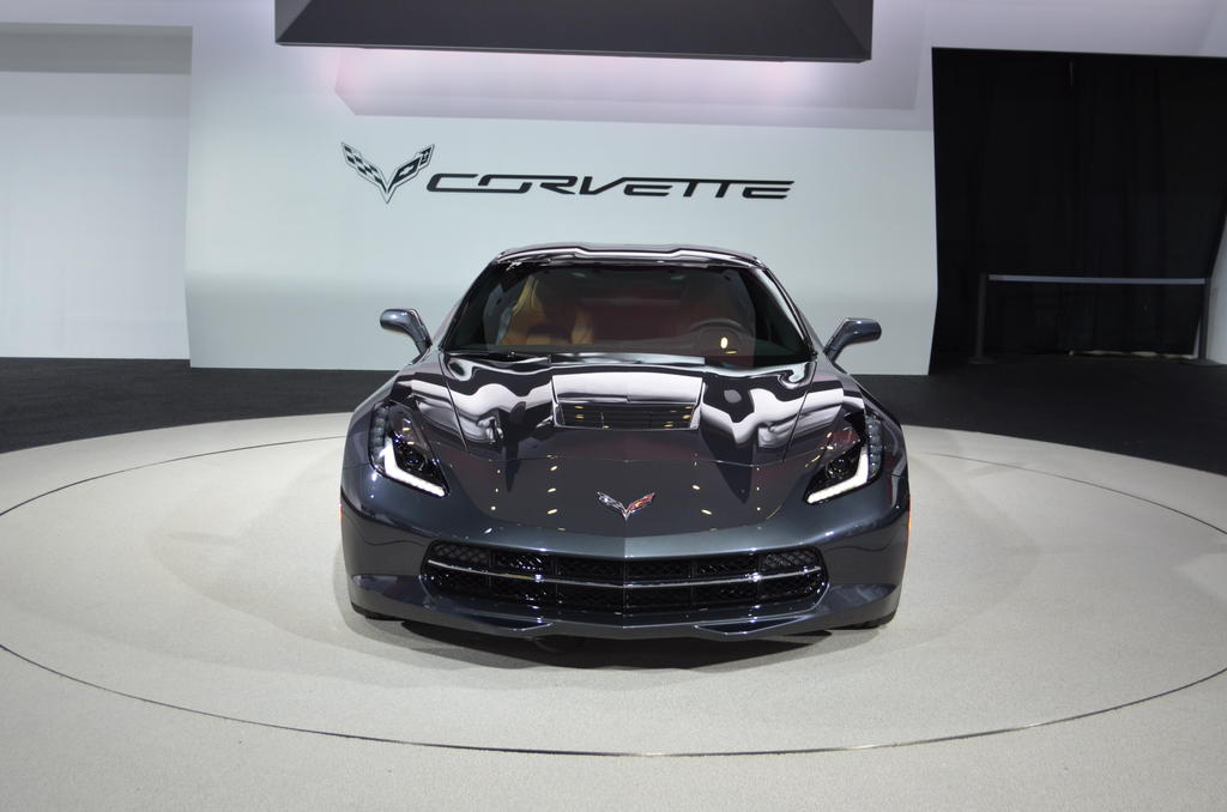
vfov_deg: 30.7
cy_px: 406
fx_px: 1479
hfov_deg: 45.0
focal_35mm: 44
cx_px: 614
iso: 500
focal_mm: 29
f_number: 4.5
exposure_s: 1/125
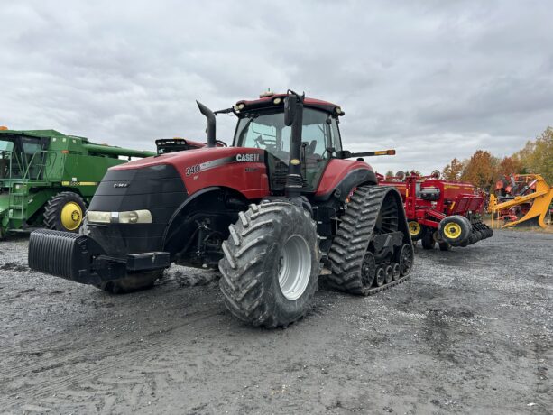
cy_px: 208
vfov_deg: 53.1
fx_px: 415
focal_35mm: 26
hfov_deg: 67.3
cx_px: 276
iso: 50
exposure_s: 1/743
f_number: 1.5
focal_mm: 5.7
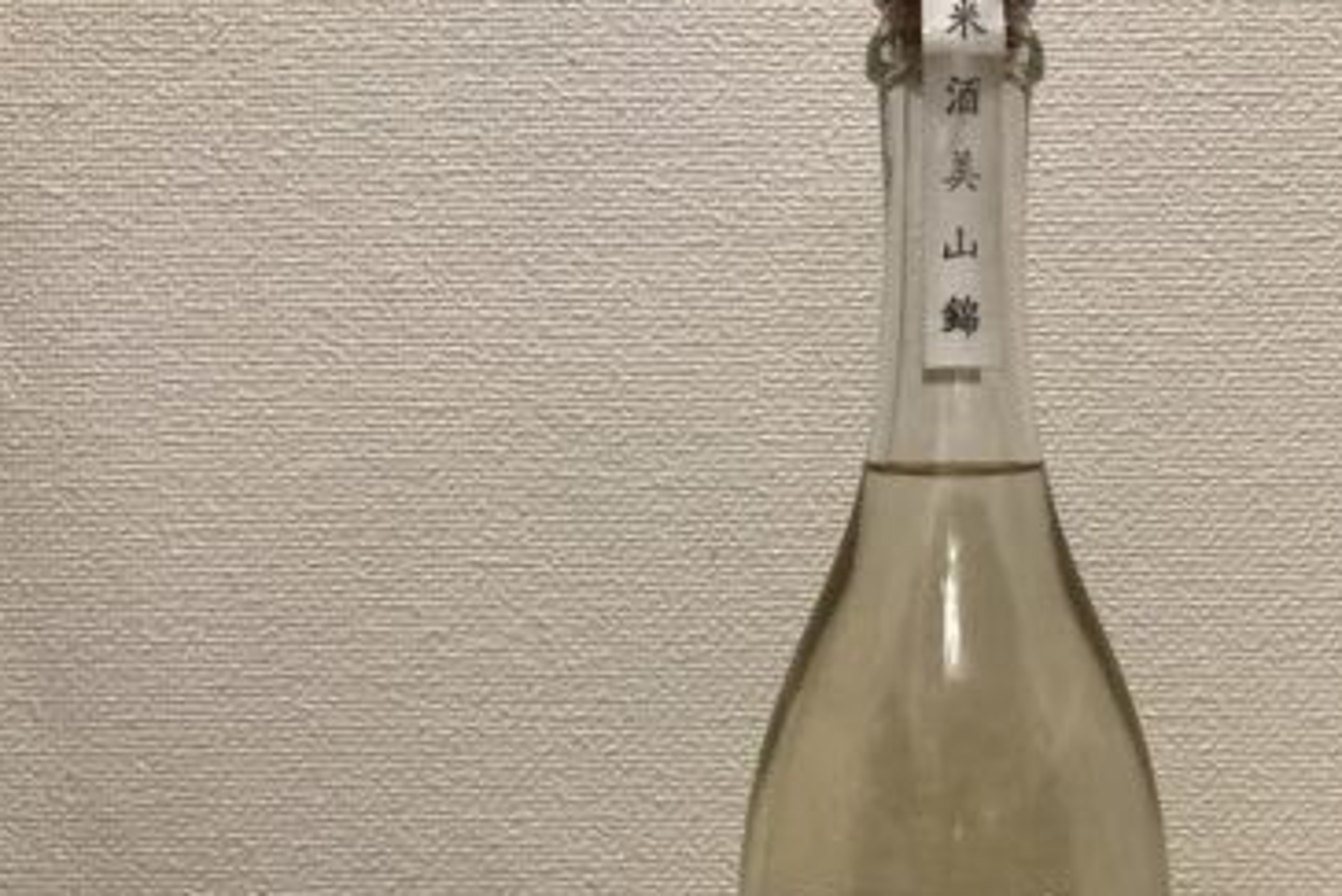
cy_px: 667
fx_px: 1790
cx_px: 966
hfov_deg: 40.2
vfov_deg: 27.7
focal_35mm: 48
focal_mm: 3.99
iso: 50
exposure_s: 1/15
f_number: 1.8
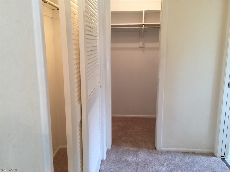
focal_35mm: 29
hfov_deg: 61.7
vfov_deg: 48.2
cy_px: 86
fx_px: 193
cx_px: 115
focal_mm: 4.15
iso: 40
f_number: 2.2
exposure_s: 1/15
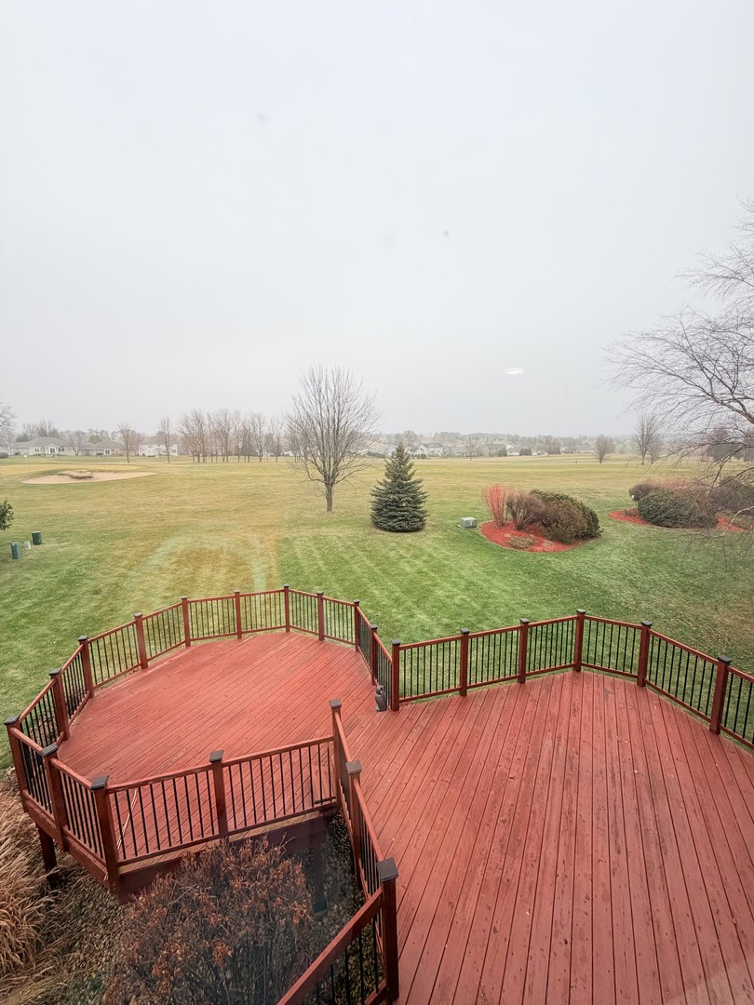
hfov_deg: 85.7
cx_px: 377
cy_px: 502
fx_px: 407
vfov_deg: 102.1
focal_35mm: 14
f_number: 2.2
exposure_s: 1/383
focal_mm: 2.22
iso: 50
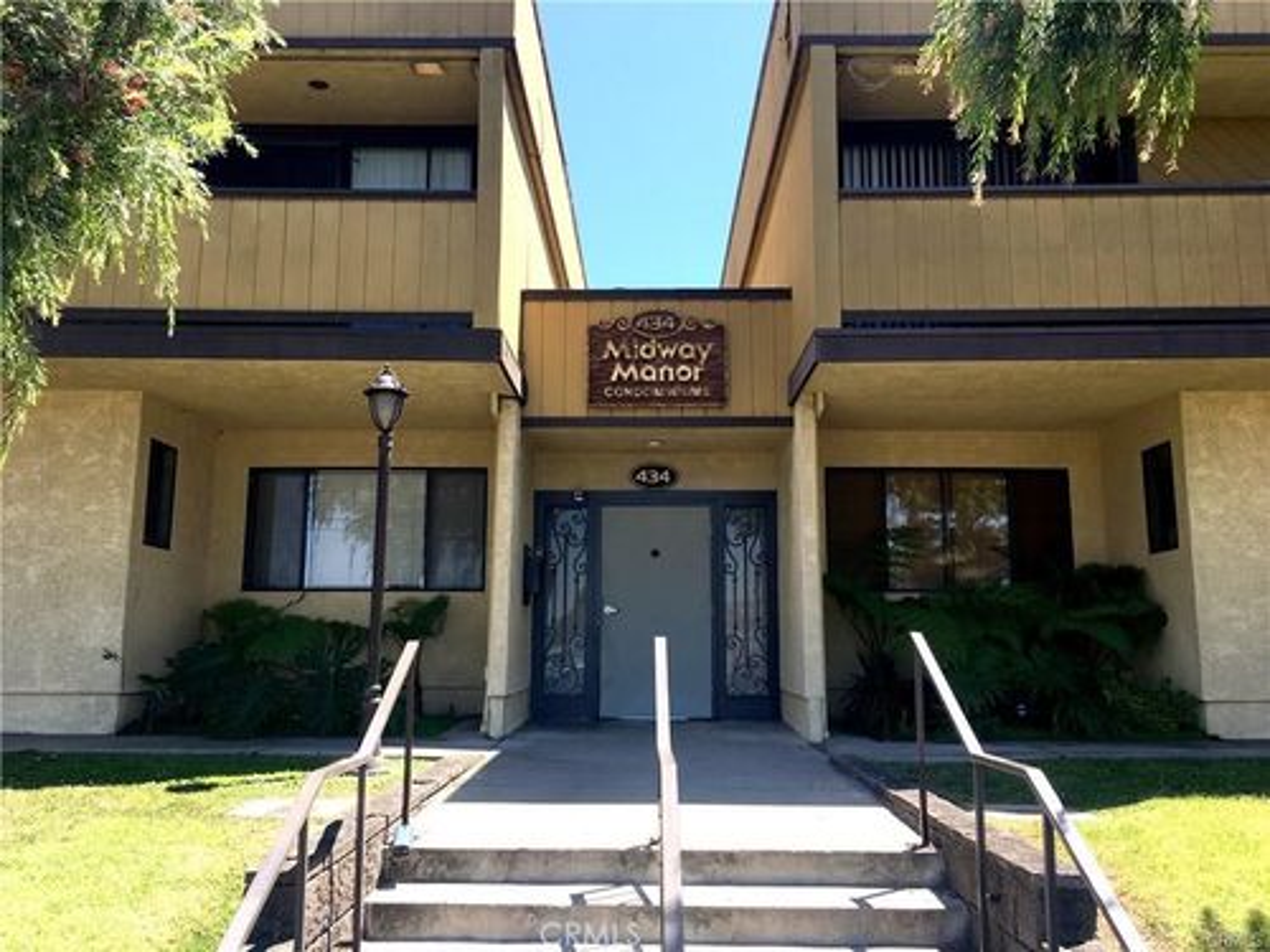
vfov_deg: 48.2
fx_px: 1064
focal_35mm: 29
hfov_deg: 61.7
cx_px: 635
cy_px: 476
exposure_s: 1/651
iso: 25
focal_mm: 4.15
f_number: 2.2
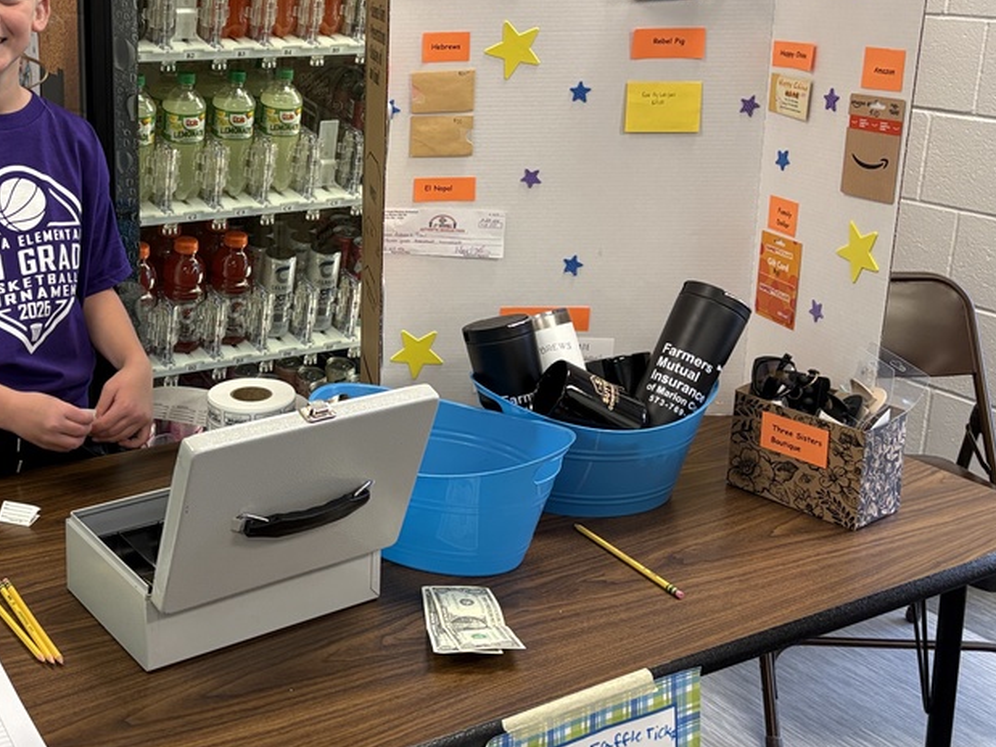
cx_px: 235
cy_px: 238
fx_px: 1237
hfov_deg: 42.4
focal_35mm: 43
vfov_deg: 33.2
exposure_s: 1/60
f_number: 1.6
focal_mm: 5.96
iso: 160
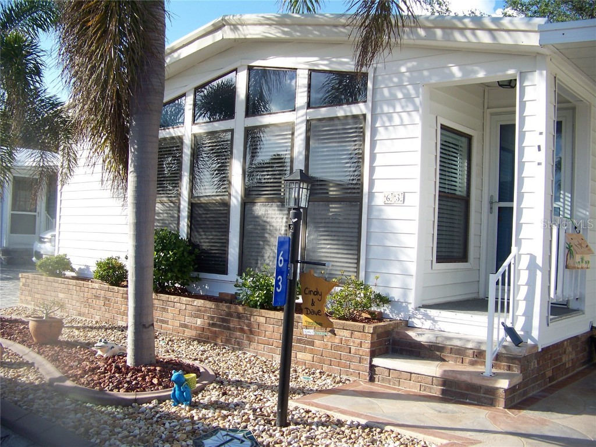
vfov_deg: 39.7
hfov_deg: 51.4
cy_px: 224
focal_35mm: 36
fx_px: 620
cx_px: 298
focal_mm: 5.85
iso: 64
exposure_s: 1/500
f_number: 2.8
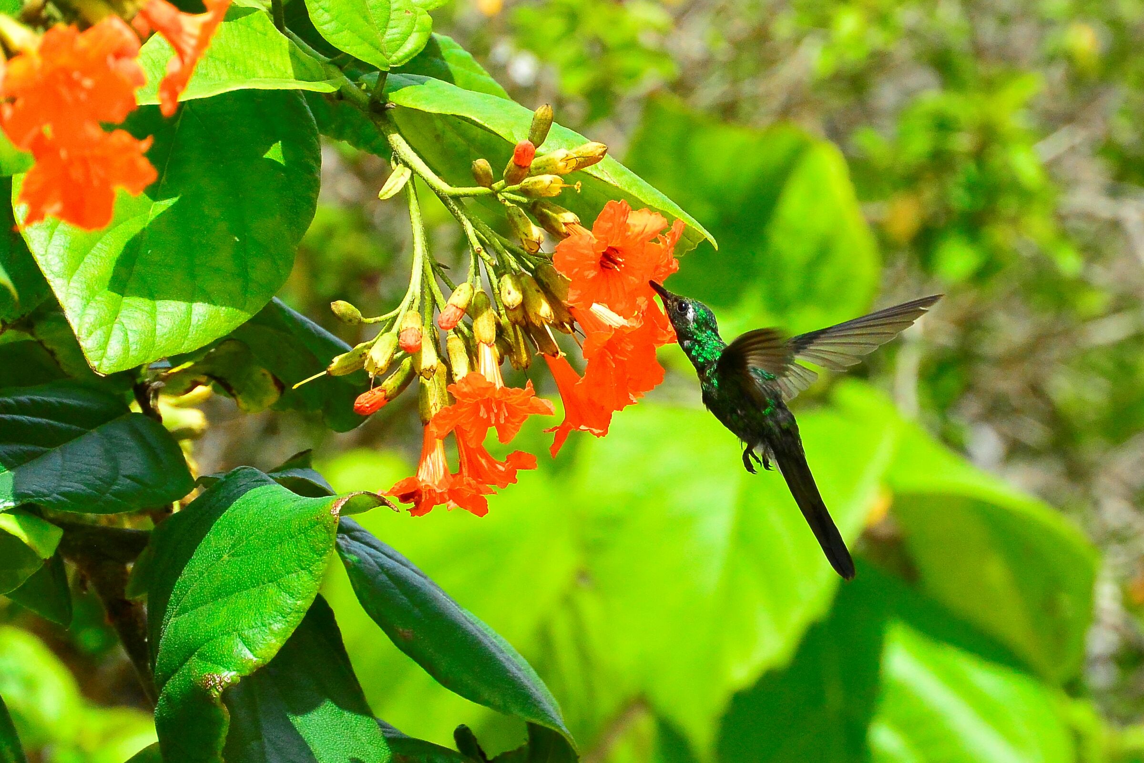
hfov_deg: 6.9
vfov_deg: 4.6
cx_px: 572
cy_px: 382
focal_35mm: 297
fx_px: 9439
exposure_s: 1/2000
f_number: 5.6
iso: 640
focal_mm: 110
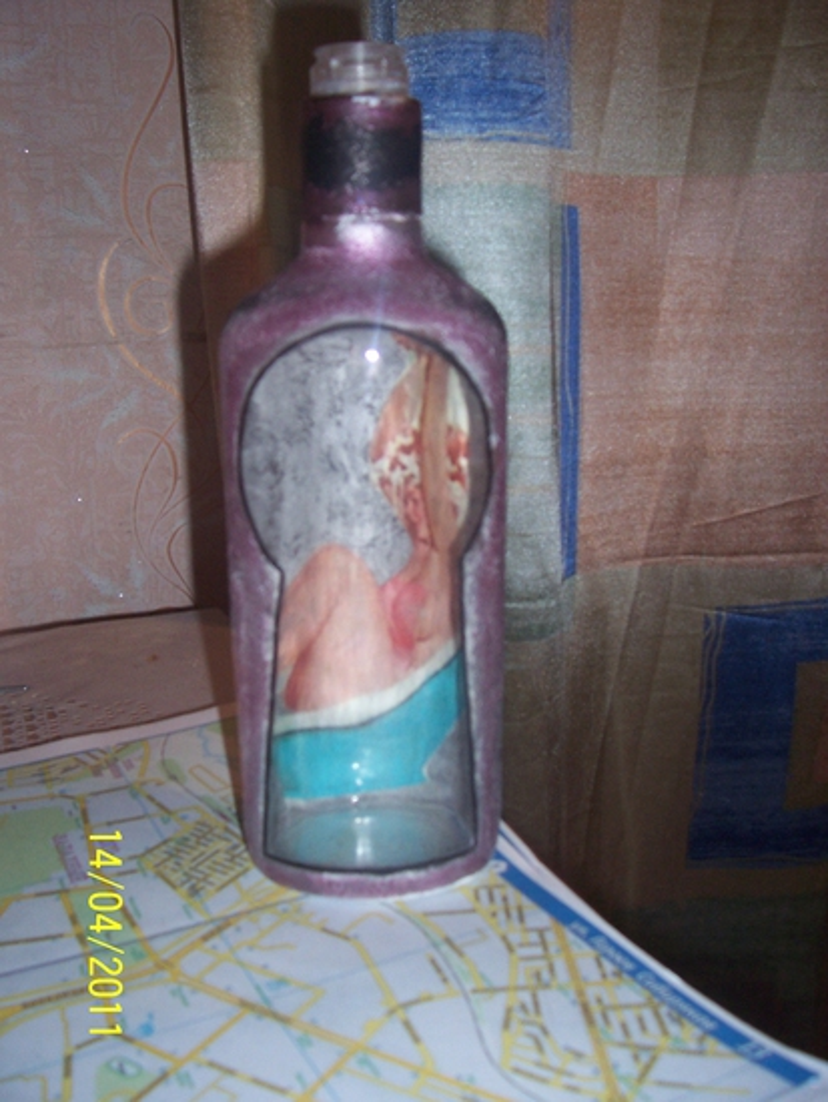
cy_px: 551
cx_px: 414
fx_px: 1084
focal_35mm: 34
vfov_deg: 53.9
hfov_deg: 41.8
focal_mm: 5.6
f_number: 2.7
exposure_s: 1/60
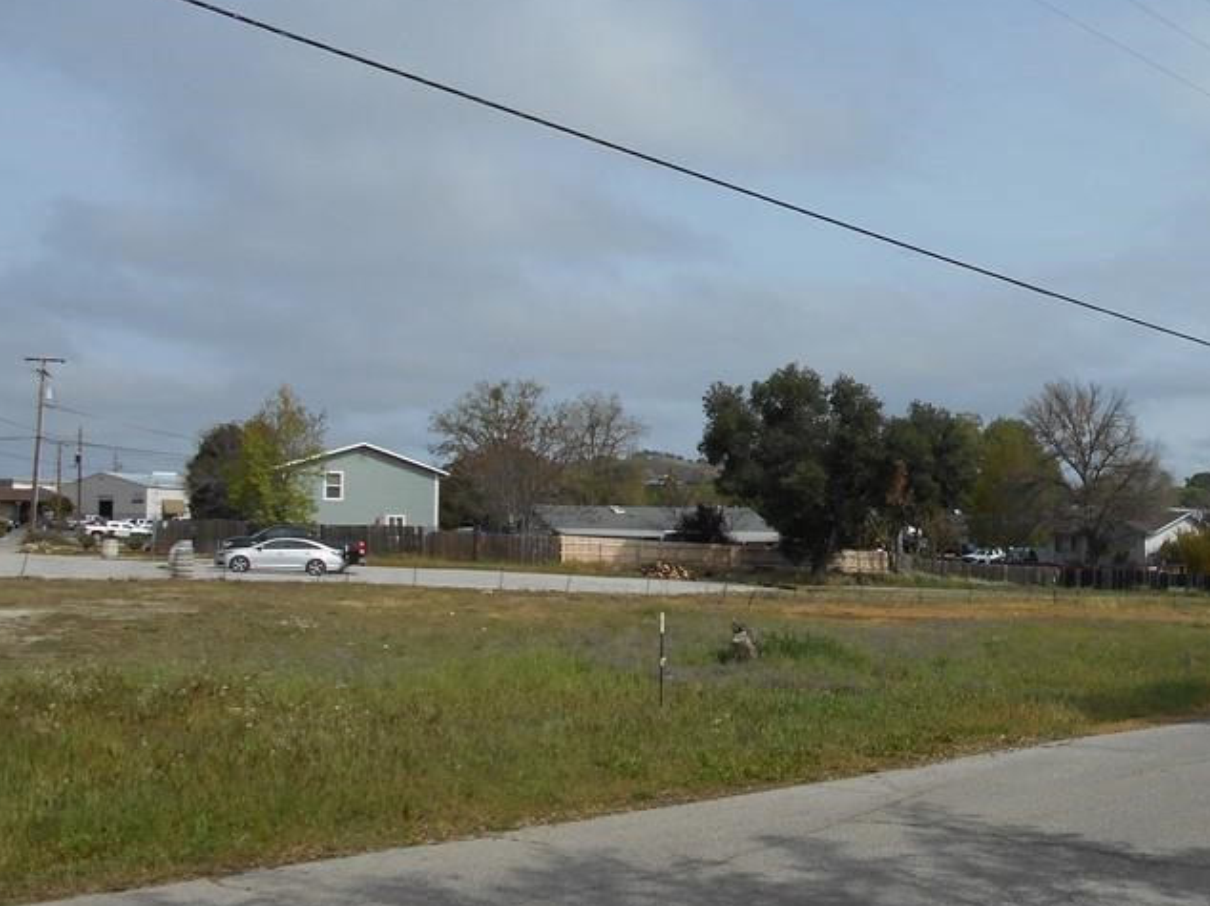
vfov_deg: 34.3
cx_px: 947
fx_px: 1468
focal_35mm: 42
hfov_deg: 43.0
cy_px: 444
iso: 80
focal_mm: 4.6
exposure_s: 1/2000
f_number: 3.2
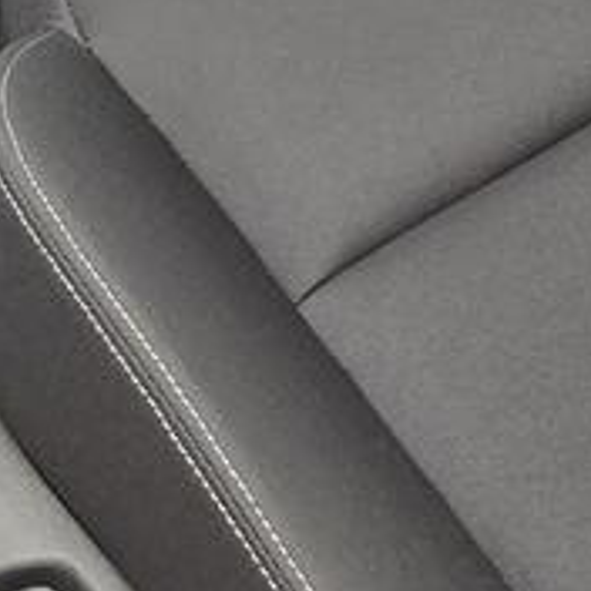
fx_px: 2859
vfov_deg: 10.5
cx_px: 396
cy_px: -719
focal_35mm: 148
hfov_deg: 11.8
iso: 125
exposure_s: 1/180
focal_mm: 5.4
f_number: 1.8
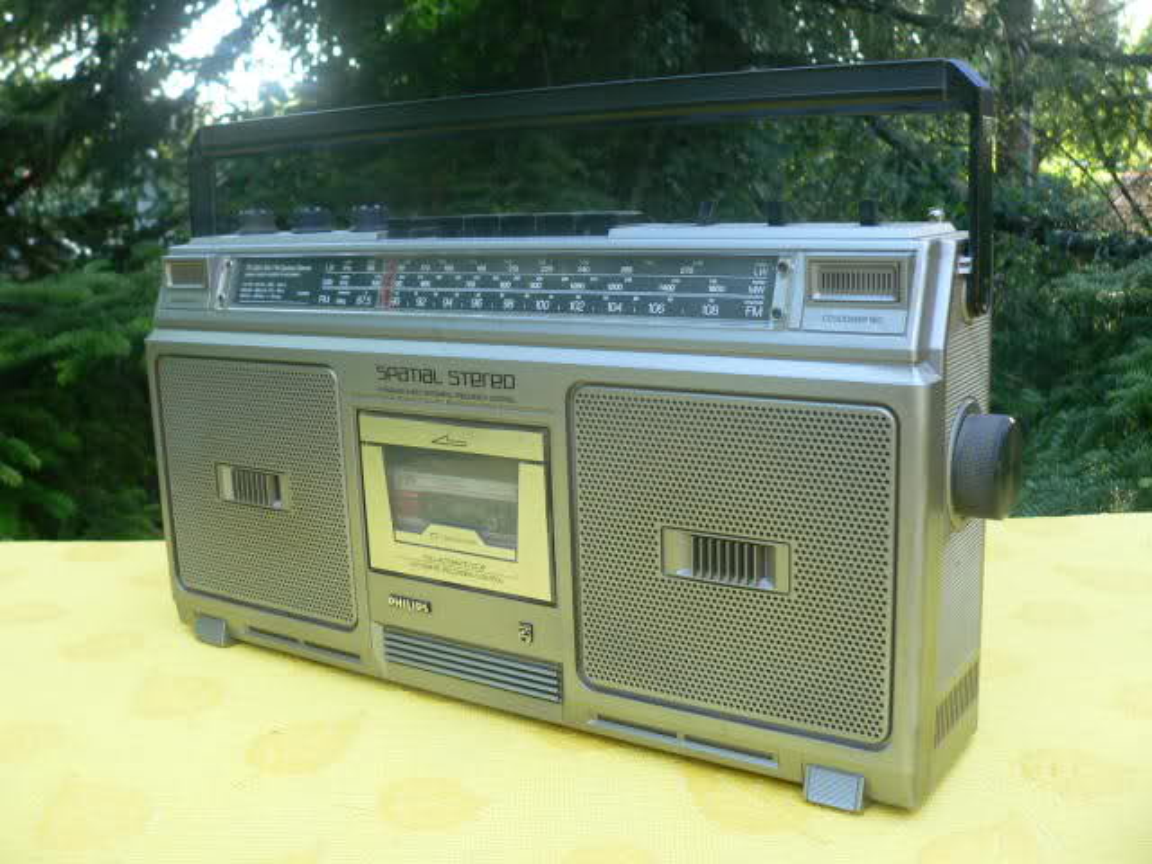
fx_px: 1198
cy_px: 432
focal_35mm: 36
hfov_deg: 51.4
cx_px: 576
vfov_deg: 39.7
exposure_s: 1/50
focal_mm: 6
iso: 200
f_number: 2.8
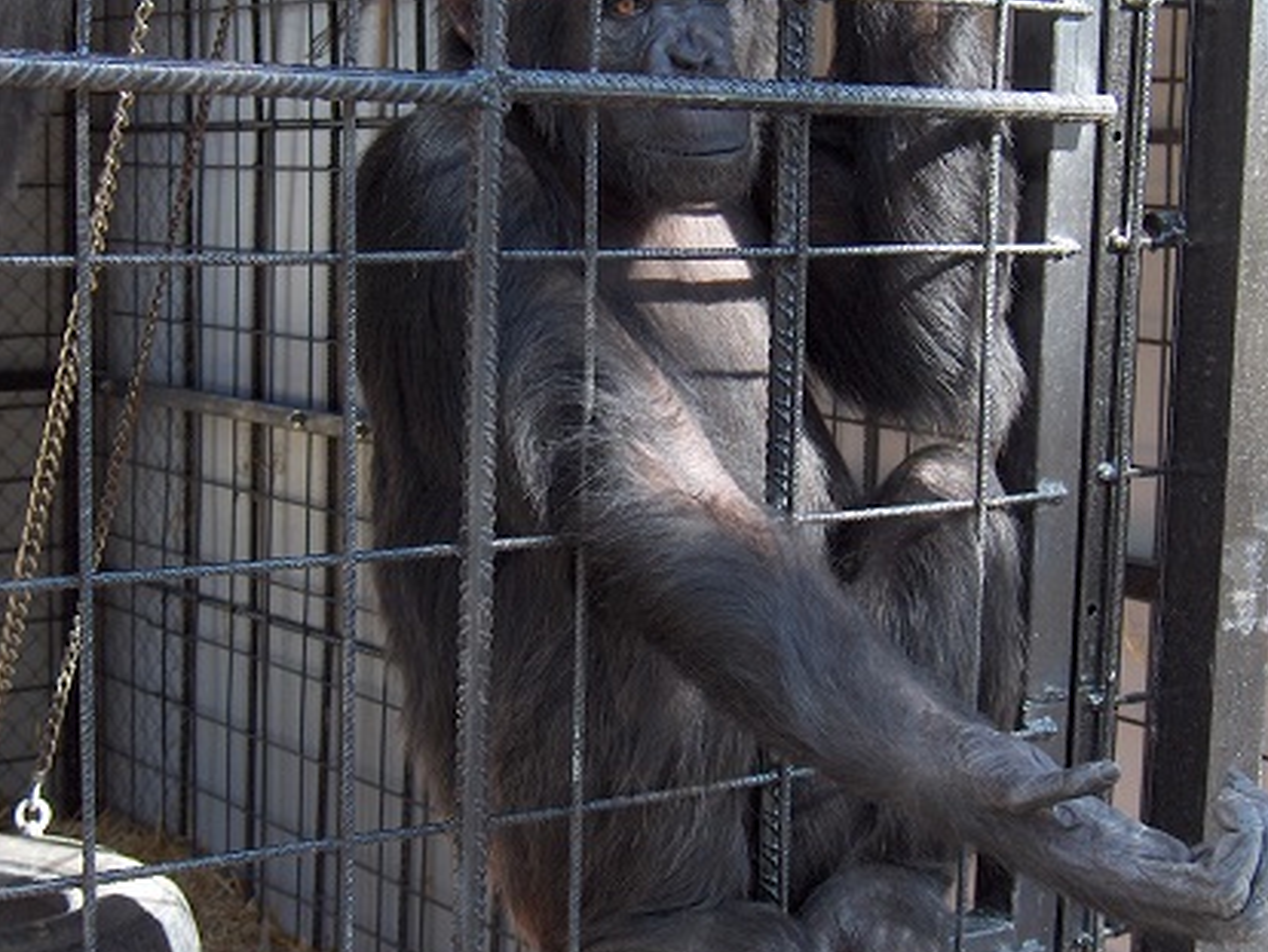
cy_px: 505
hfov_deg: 28.5
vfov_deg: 21.6
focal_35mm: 68
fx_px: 2492
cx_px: 600
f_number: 2.9
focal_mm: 9
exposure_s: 1/139
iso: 200
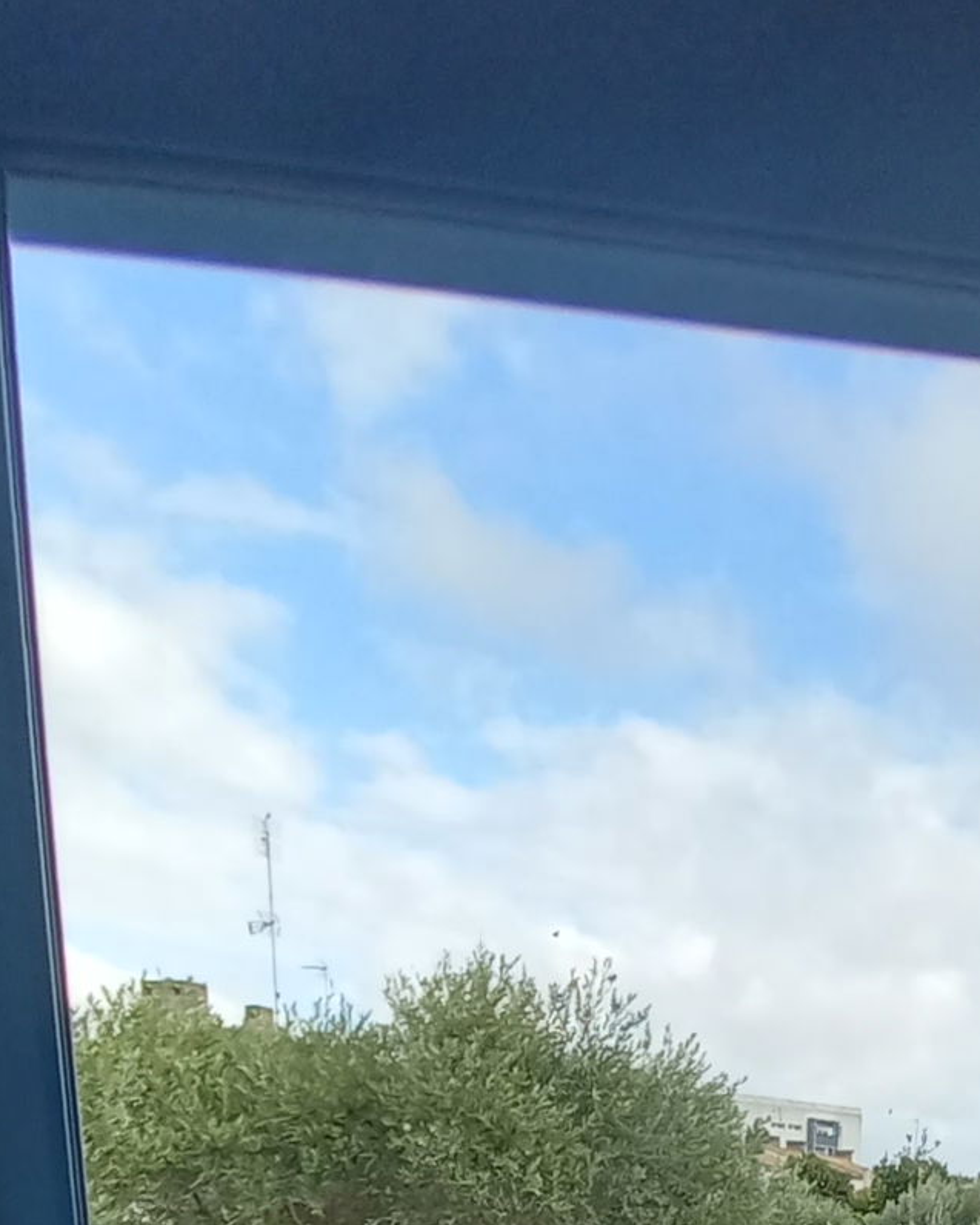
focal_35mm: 34
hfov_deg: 41.2
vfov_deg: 36.6
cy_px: 1554
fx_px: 1232
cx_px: 806
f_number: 2.2
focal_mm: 1.13
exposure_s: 1/191
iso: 40
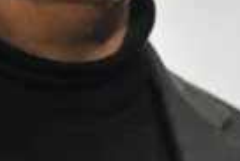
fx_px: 4705
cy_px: -175
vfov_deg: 1.9
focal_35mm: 705
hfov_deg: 2.9
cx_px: 60
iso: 3200
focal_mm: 160
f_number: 3.5
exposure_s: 1/200
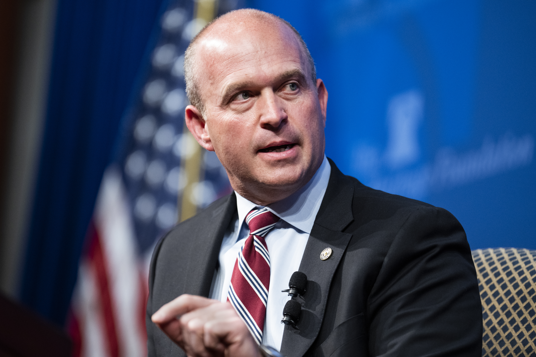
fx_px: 2978
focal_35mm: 200
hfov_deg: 10.3
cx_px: 268
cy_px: 178
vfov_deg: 6.9
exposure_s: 1/400
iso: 2500
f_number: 2.8
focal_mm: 200
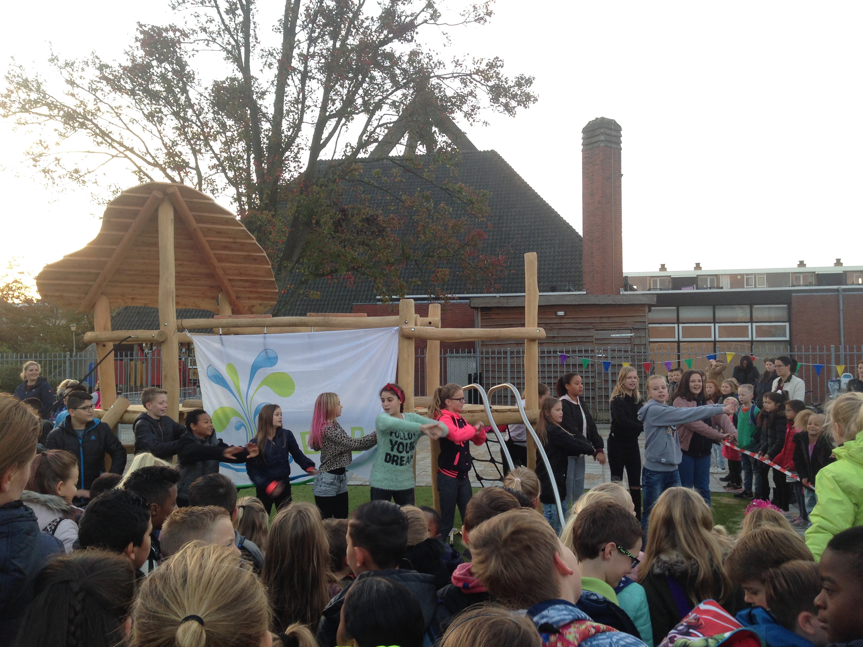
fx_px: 823
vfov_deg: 42.9
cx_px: 432
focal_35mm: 33
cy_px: 324
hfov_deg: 55.4
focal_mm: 4.12
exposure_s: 1/60
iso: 50
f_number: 2.4
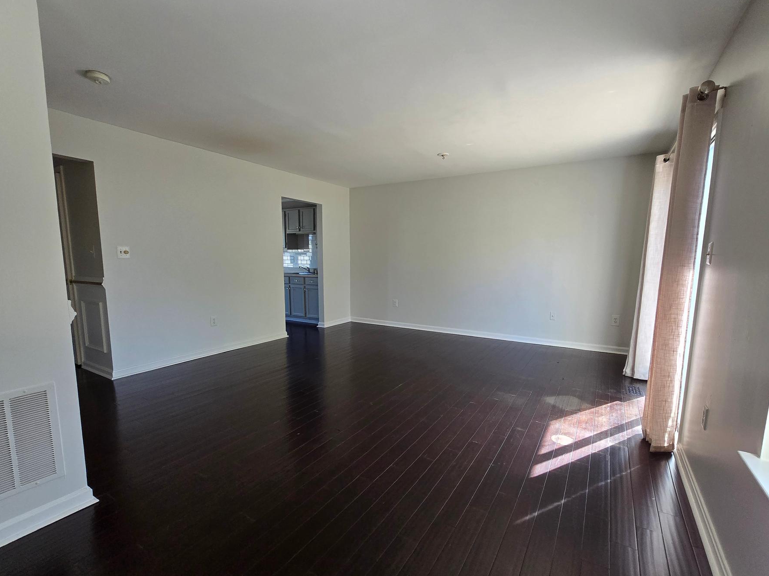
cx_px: 386
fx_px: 333
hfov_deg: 98.2
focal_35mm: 15
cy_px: 308
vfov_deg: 81.6
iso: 200
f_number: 2.2
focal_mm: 2.2
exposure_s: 1/359
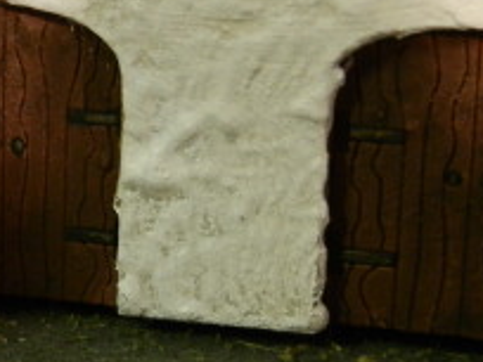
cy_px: 180
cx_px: 36
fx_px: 2232
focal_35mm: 160
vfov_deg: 9.3
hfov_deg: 12.2
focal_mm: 10.99
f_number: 3.7
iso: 200
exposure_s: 1/8
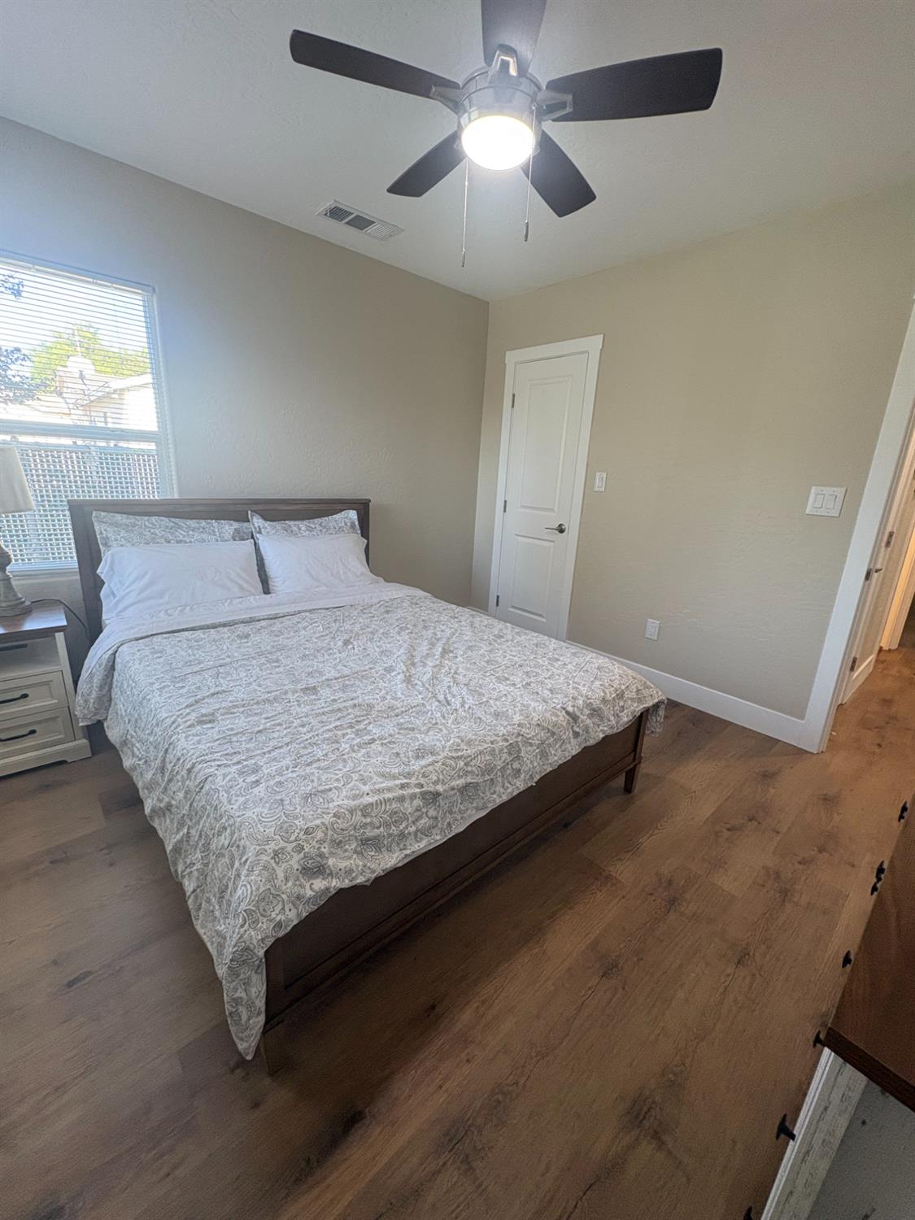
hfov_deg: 85.7
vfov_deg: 102.1
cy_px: 610
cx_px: 458
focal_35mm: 14
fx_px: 493
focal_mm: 2.22
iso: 160
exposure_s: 1/120
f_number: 2.2
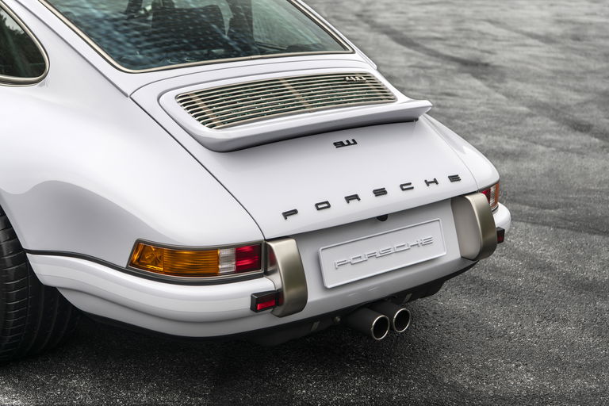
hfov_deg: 32.4
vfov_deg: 21.9
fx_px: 1049
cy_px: 203
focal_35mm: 62
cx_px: 304
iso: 64
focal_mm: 62
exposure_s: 1/40
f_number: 5
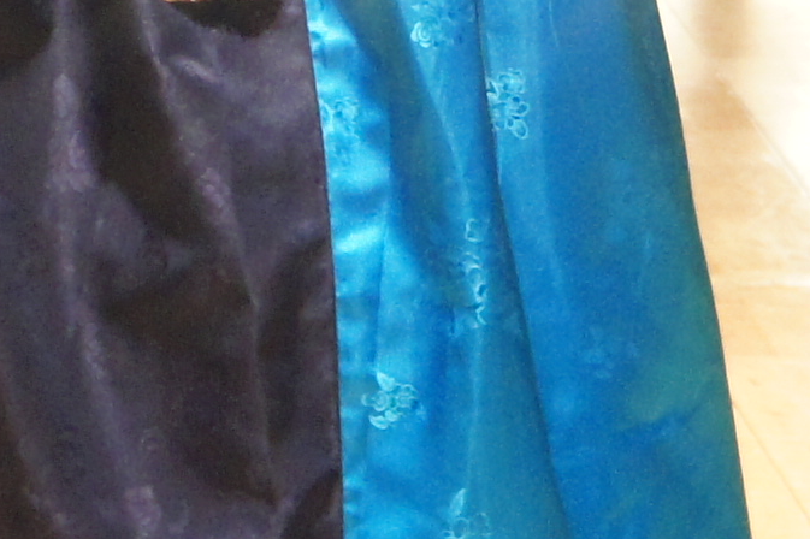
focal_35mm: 542
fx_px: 12198
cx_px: -264
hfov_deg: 3.8
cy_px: -1207
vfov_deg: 2.5
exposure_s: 1/40
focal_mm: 53
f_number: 5.6
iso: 1600
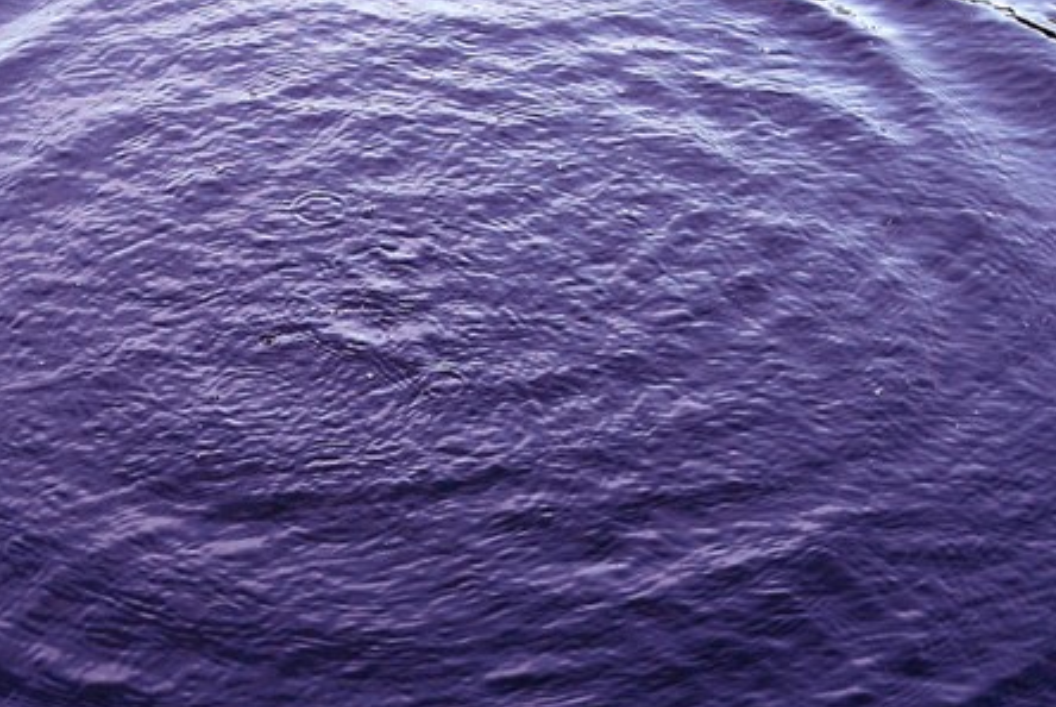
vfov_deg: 11.3
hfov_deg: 16.9
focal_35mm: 121
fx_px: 3557
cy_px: 558
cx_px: 428
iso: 200
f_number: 7.1
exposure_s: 1/180
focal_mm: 35
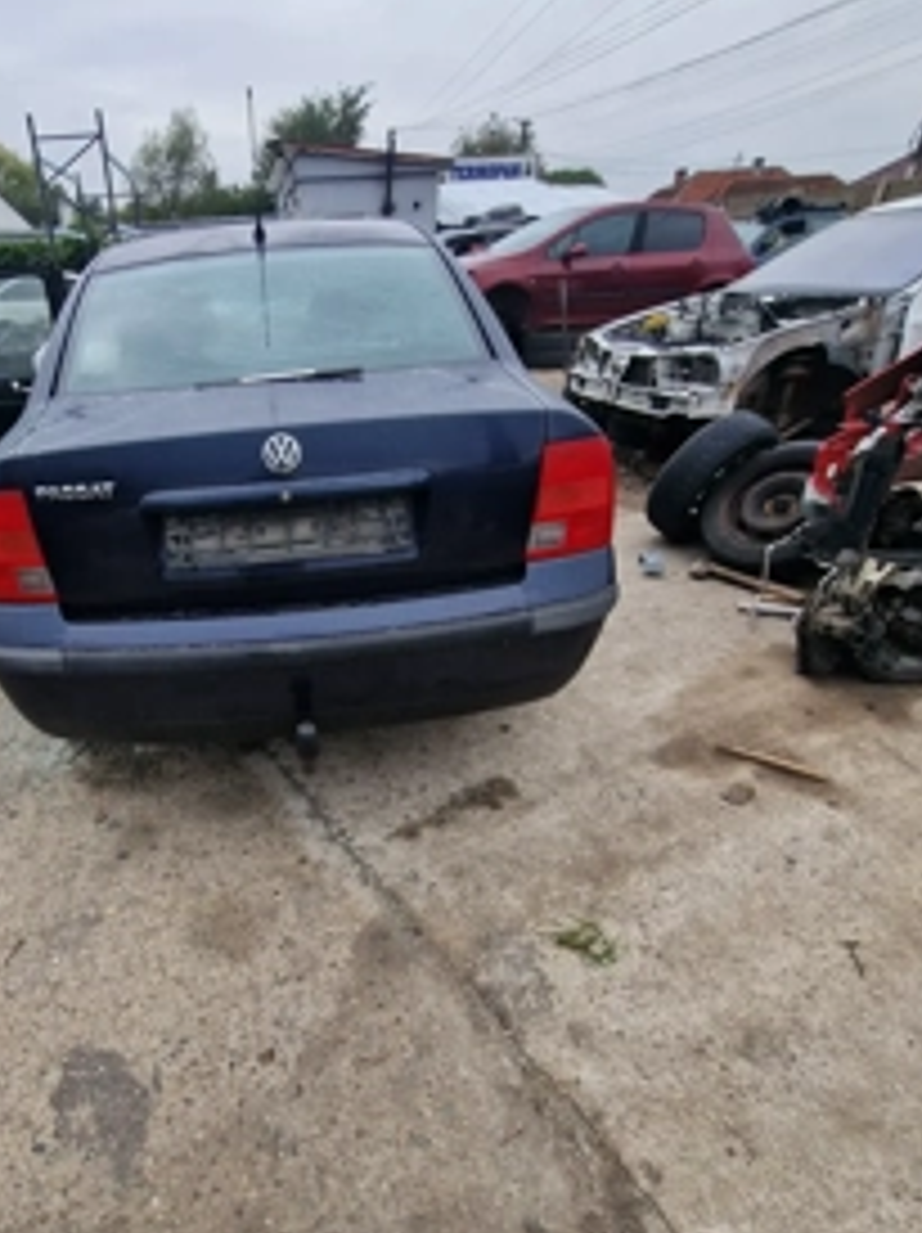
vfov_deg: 84.3
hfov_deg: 66.0
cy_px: 693
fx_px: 676
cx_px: 279
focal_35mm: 19
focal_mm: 2.2
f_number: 2.2
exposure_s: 1/510
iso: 50
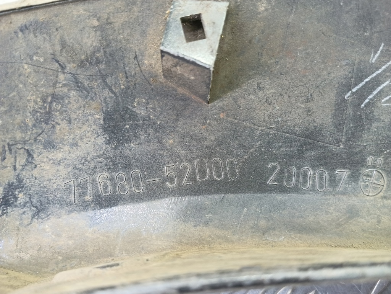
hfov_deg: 73.9
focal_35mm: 23
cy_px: 147
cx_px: 196
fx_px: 260
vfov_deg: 58.9
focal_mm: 4.11
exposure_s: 1/33.3
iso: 383
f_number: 1.6
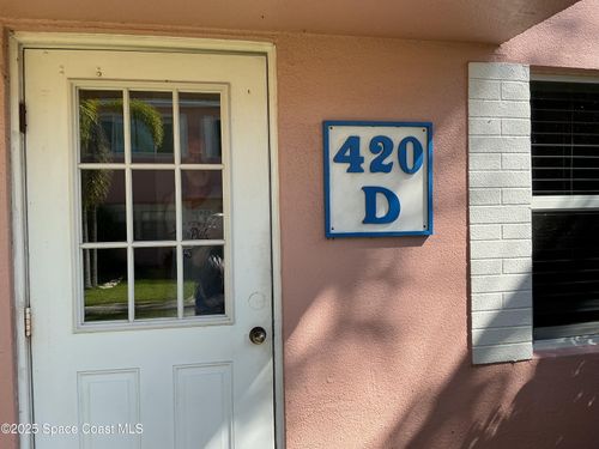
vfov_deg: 48.2
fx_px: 502
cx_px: 300
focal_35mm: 29
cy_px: 224
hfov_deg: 61.7
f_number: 1.8
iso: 25
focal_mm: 3
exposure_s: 1/883
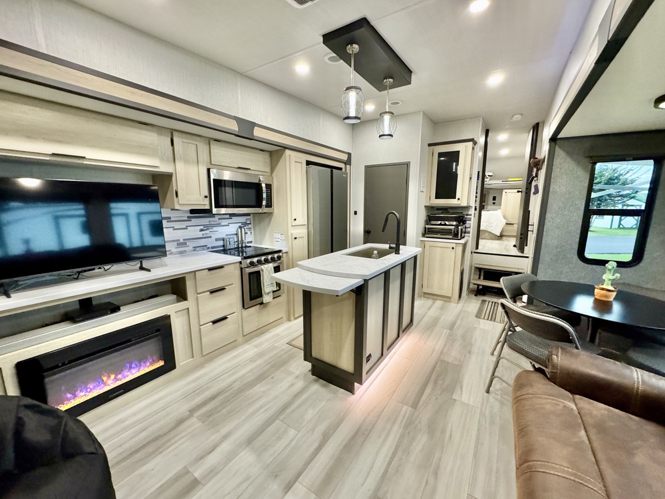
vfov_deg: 85.7
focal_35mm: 14
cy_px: 250
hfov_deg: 102.1
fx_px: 269
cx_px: 332
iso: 320
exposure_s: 1/60
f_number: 2.2
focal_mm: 2.22
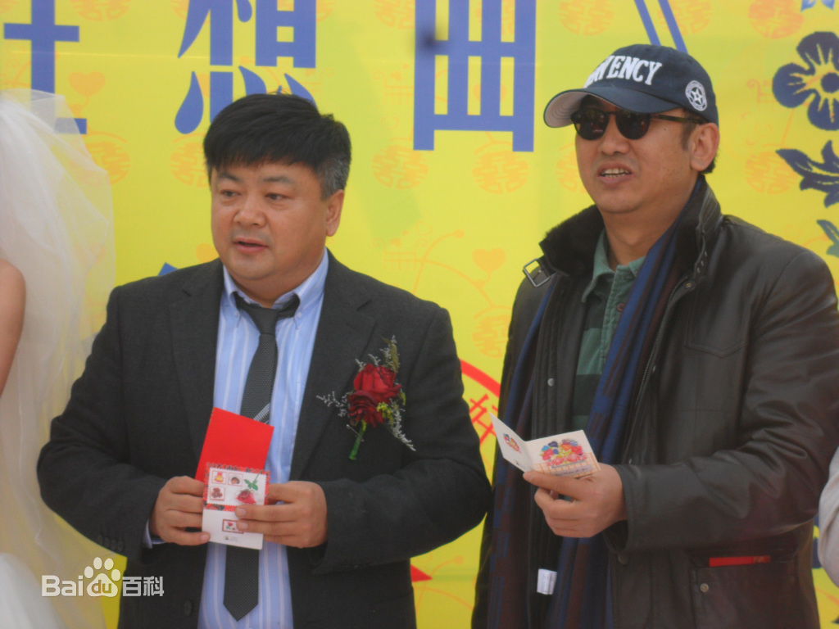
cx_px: 420
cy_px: 314
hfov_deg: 14.6
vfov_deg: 11.0
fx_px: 3272
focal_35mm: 135
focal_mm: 24.5
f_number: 5.9
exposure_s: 1/90
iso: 80
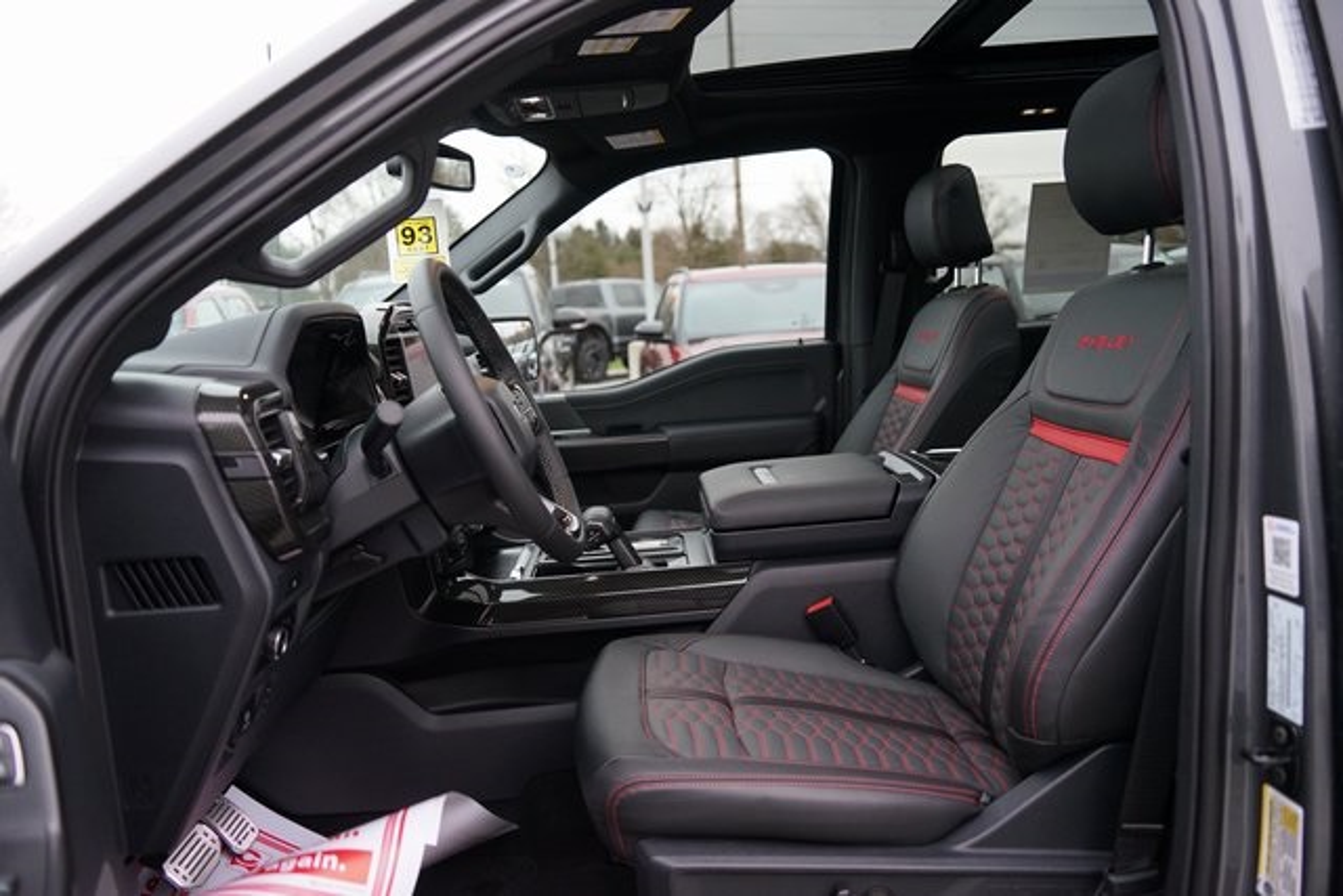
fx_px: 1045
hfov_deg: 65.5
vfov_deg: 46.4
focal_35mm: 28
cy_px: 448
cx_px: 672
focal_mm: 28
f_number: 3.2
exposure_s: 1/160
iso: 1600
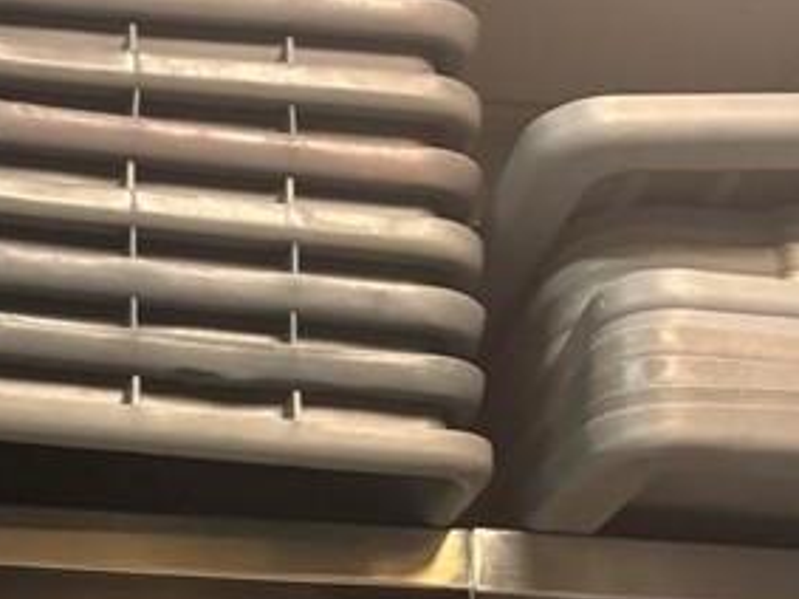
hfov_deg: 20.7
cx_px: 198
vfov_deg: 15.2
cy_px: 715
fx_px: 2169
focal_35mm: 94
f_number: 1.6
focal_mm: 5.96
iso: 400
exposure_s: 1/60
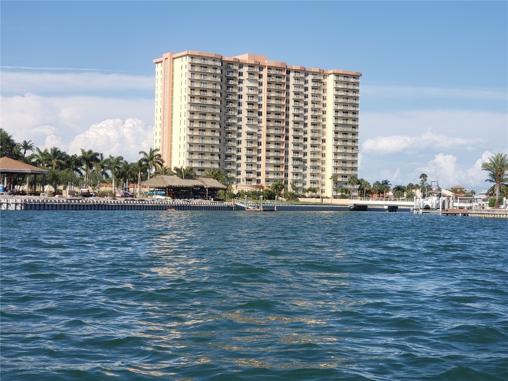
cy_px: 190
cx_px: 254
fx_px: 763
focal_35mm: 52
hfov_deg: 36.8
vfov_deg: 28.0
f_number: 2.4
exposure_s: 1/834
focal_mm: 6
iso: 32
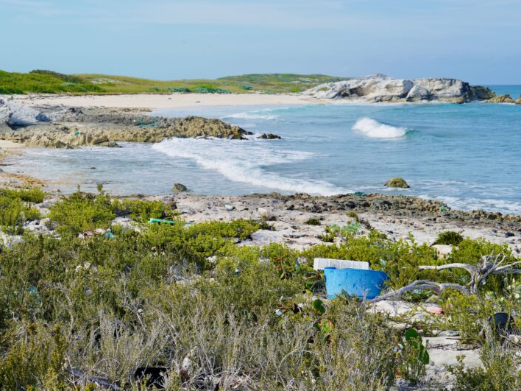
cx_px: 178
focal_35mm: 64
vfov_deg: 22.9
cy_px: 170
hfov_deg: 30.1
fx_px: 963
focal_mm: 46
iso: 100
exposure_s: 1/125
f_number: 10
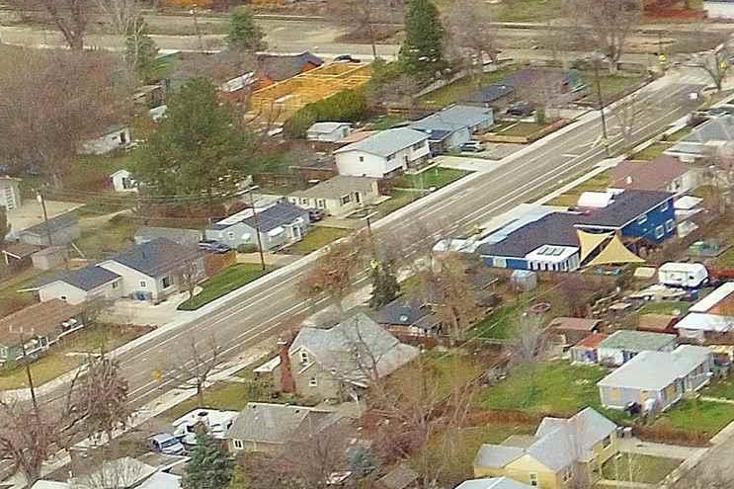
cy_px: -135
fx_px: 1753
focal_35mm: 86
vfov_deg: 15.2
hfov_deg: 16.9
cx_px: 1509
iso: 100
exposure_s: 1/732
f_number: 2.8
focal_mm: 3.61
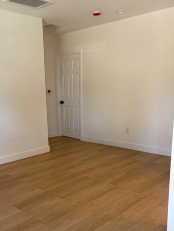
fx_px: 241
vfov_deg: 51.0
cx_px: 65
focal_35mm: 36
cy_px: 140
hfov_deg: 39.4
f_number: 1.6
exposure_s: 1/121
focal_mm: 5.96
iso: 80
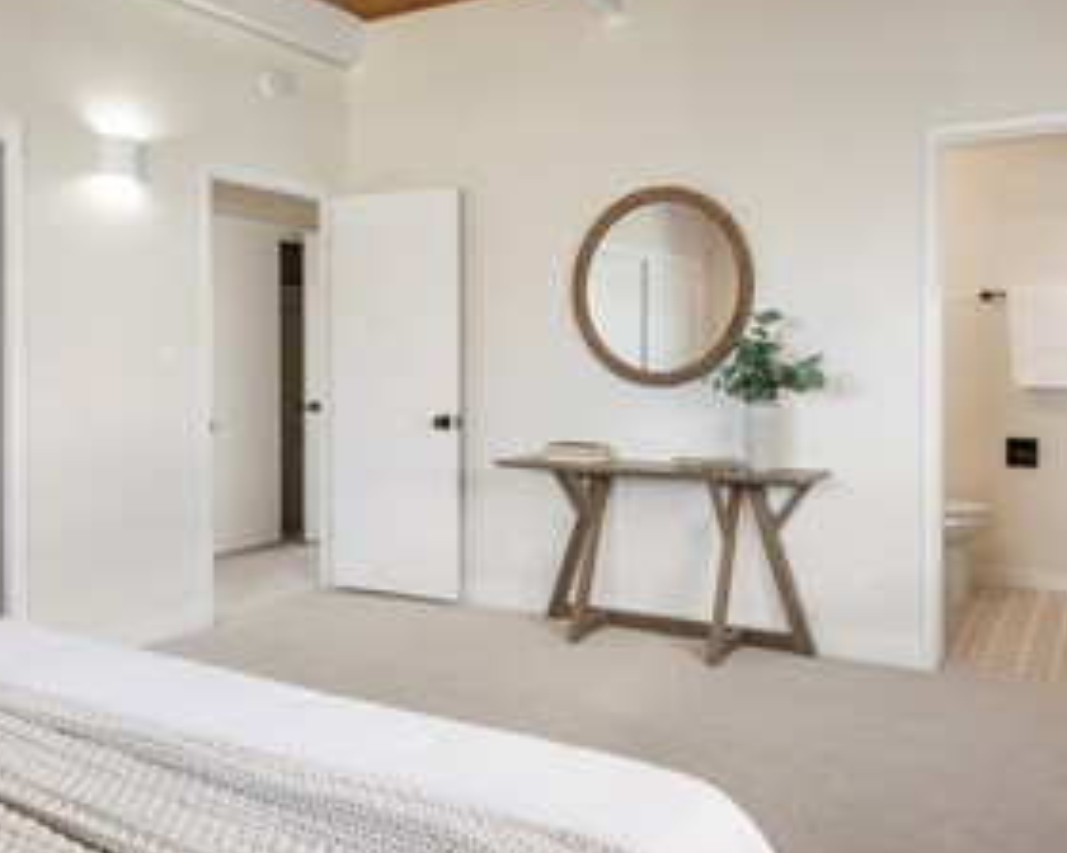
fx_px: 947
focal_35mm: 30
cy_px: 367
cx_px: 610
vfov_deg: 48.4
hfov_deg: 58.5
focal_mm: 14
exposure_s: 1/8
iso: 100
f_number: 8
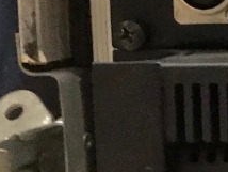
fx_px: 1240
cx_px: 727
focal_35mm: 188
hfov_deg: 8.5
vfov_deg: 7.9
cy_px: 31
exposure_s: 1/6
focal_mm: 3.99
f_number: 1.8
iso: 100
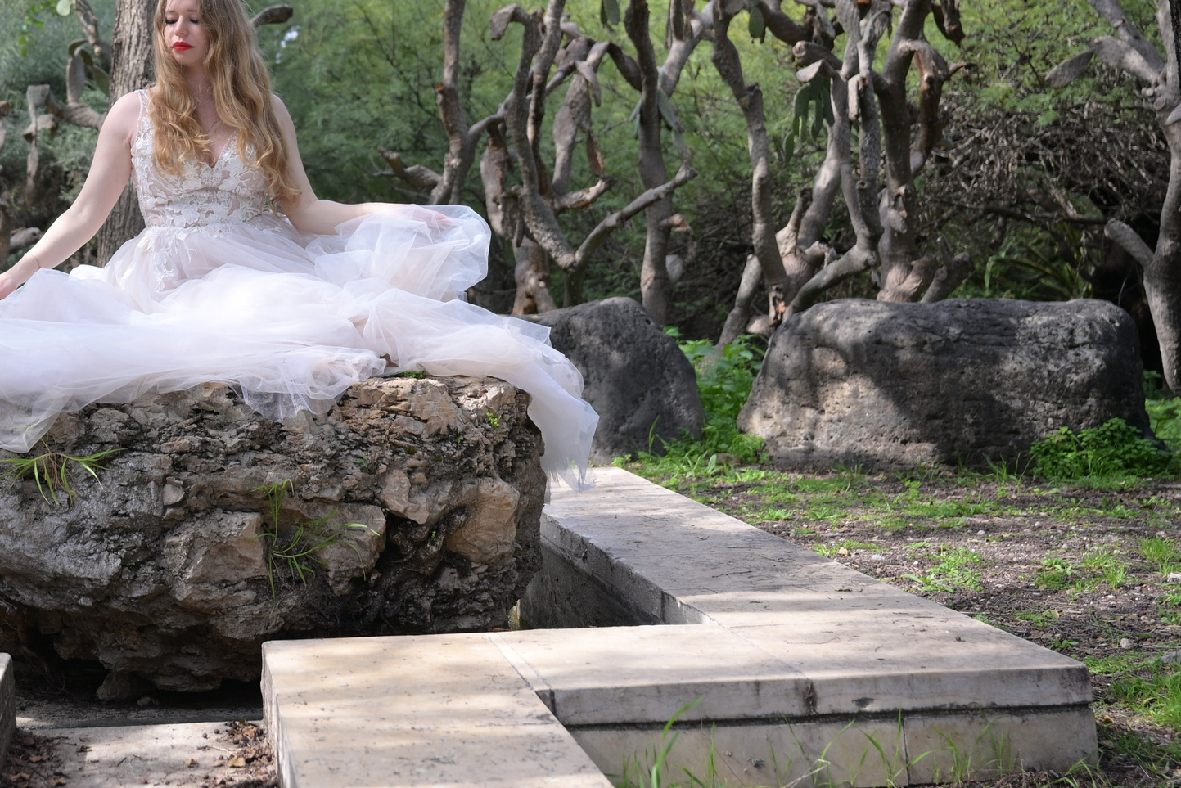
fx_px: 1805
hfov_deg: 34.5
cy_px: 102
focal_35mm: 55
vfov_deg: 24.1
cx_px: 149
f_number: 3.5
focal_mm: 31
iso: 125
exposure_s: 1/400
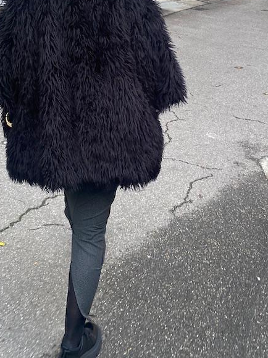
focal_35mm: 44
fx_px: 454
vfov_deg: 42.3
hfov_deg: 32.9
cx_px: 142
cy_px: 116
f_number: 1.8
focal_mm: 4.25
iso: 100
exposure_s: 1/121
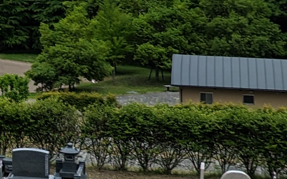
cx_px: -269
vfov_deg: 5.7
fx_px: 1745
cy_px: -256
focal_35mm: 223
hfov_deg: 8.9
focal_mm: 6.81
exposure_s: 1/2710
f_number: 1.85
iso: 68
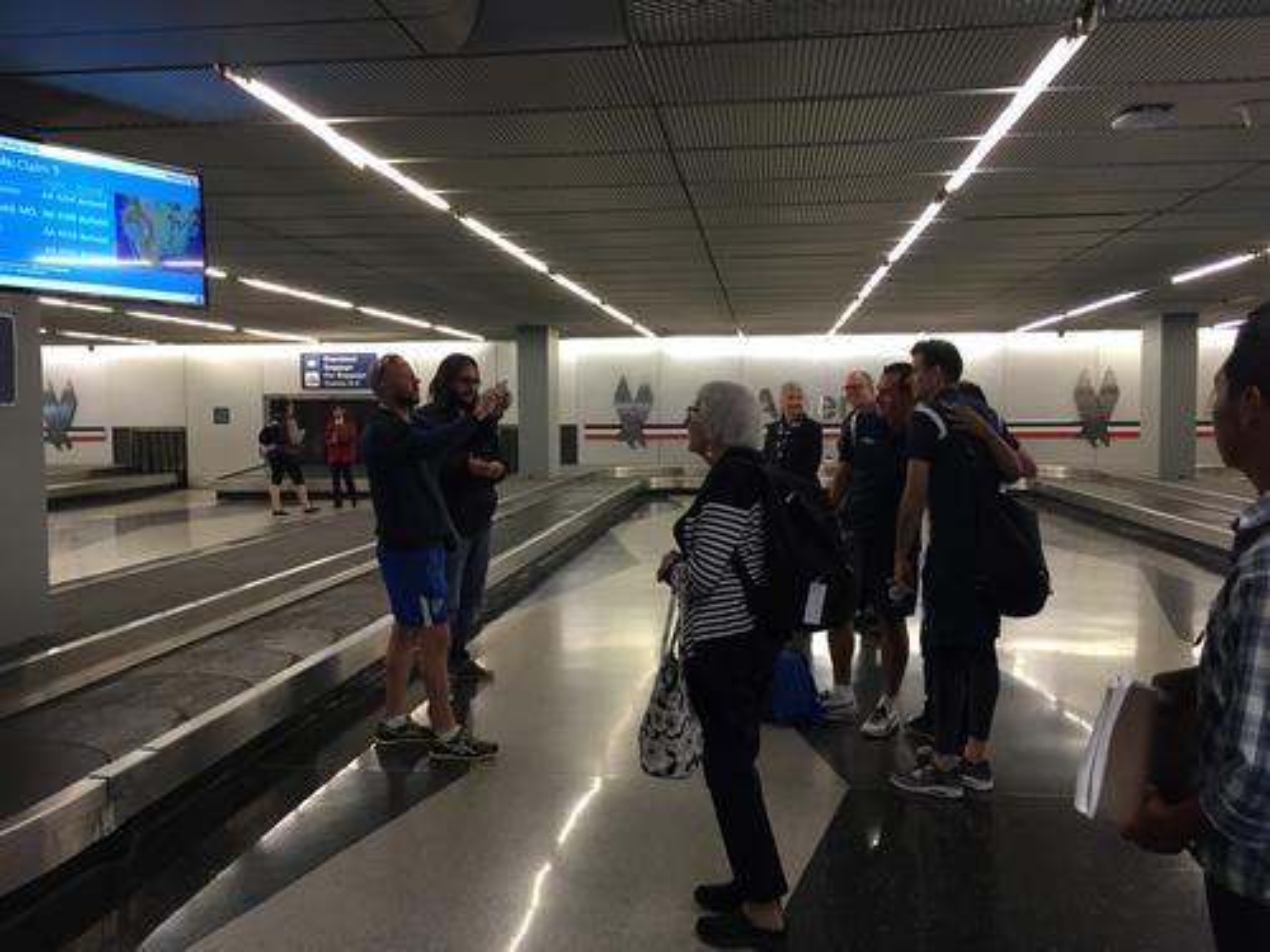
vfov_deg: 48.2
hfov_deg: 61.7
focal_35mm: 29
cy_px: 476
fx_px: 1064
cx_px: 635
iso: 64
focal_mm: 4.15
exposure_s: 1/30
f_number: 2.2
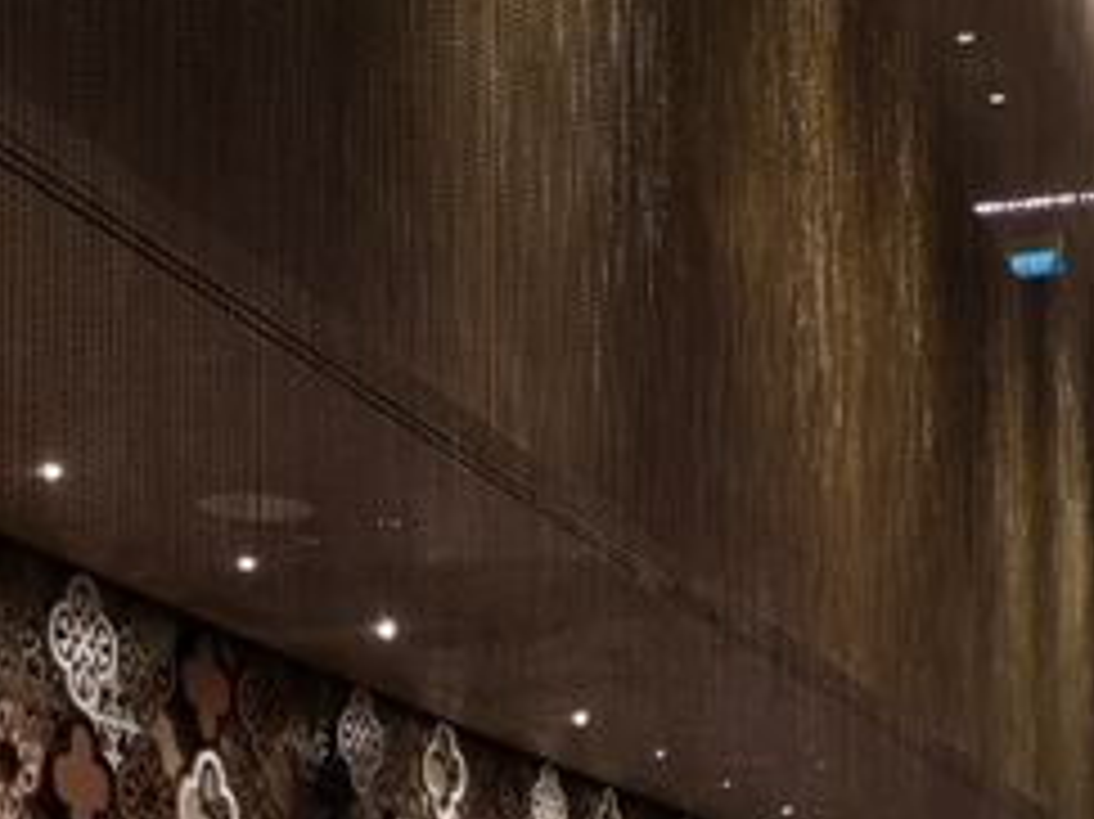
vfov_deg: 15.9
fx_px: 2811
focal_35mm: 89
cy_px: 1022
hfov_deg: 22.0
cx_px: 572
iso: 400
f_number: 1.8
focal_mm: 3.95
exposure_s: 1/25
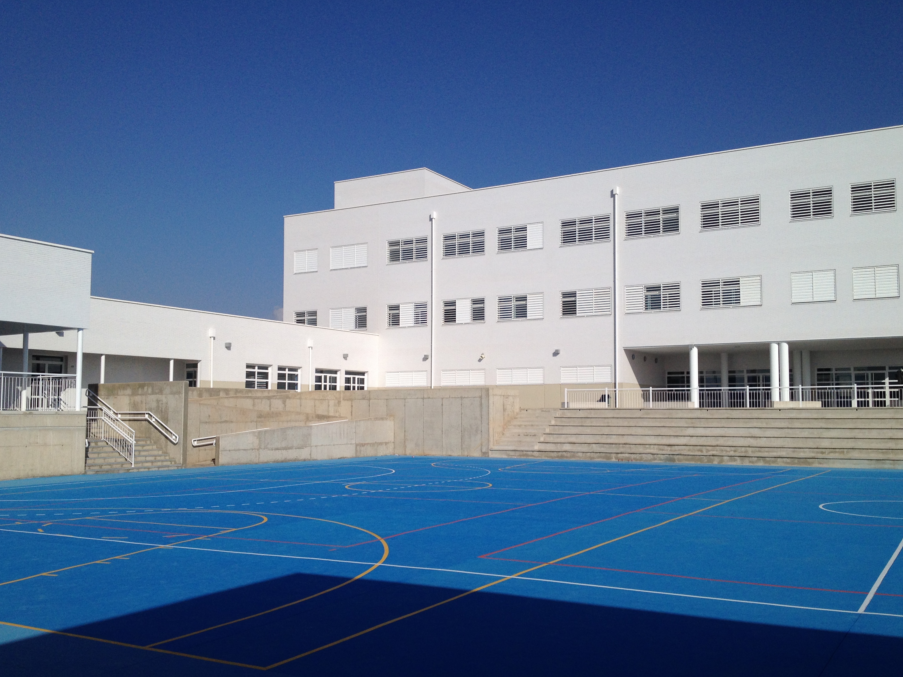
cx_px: 456
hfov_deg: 50.1
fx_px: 965
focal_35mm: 37
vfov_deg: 38.7
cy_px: 355
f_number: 2.4
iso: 50
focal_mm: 4.28
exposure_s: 1/5025
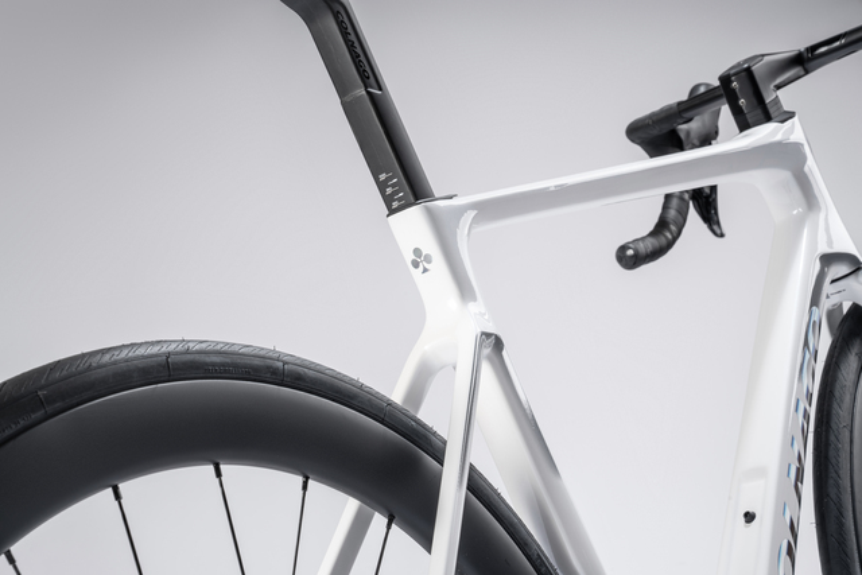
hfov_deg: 28.8
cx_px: 431
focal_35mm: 70
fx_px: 1676
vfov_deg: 19.5
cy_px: 288
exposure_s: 1/160
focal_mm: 70
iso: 100
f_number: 16
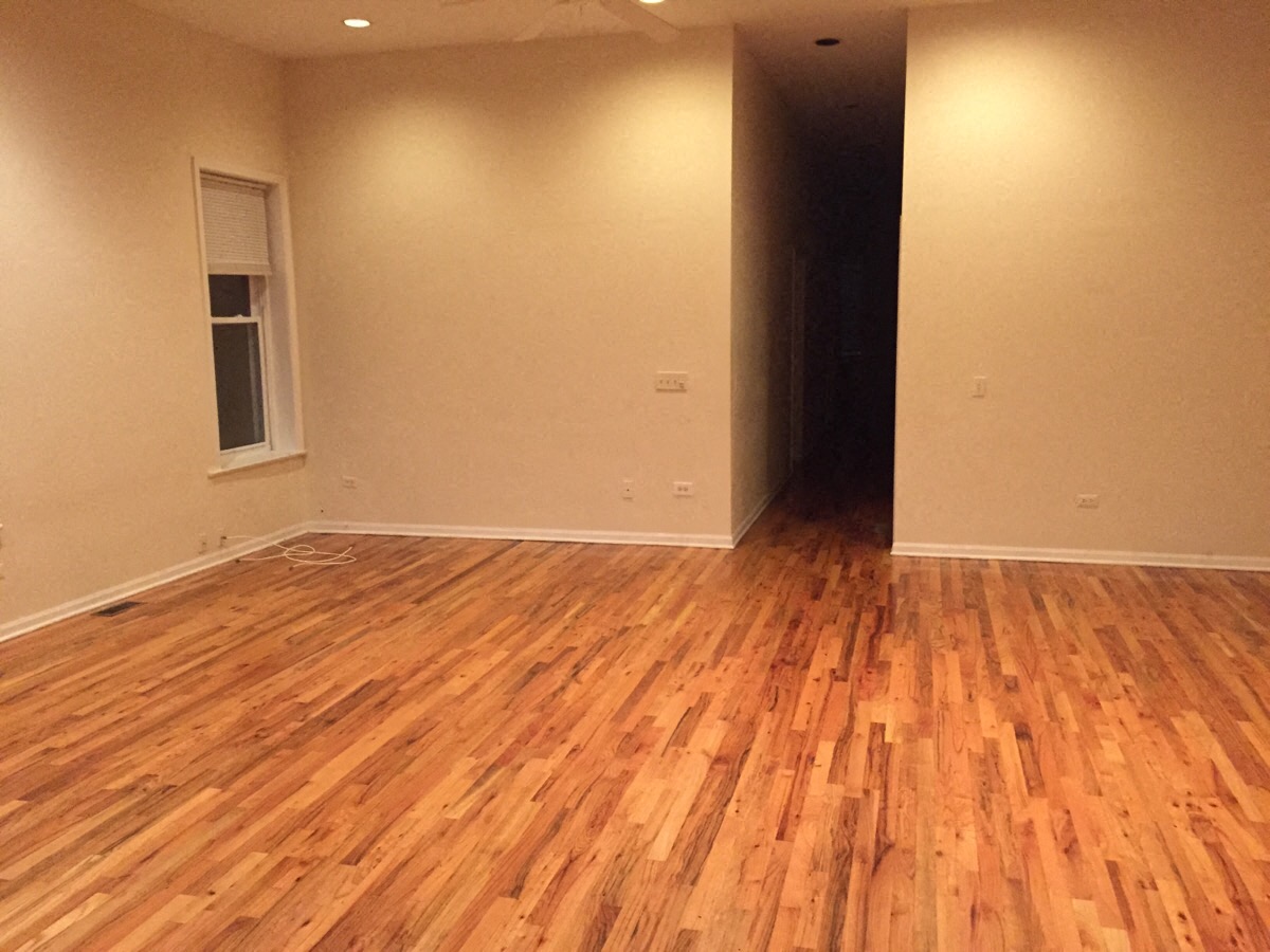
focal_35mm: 29
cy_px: 476
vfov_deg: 48.2
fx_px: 1064
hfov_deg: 61.7
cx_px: 635
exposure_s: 1/15
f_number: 2.2
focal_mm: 4.15
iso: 320
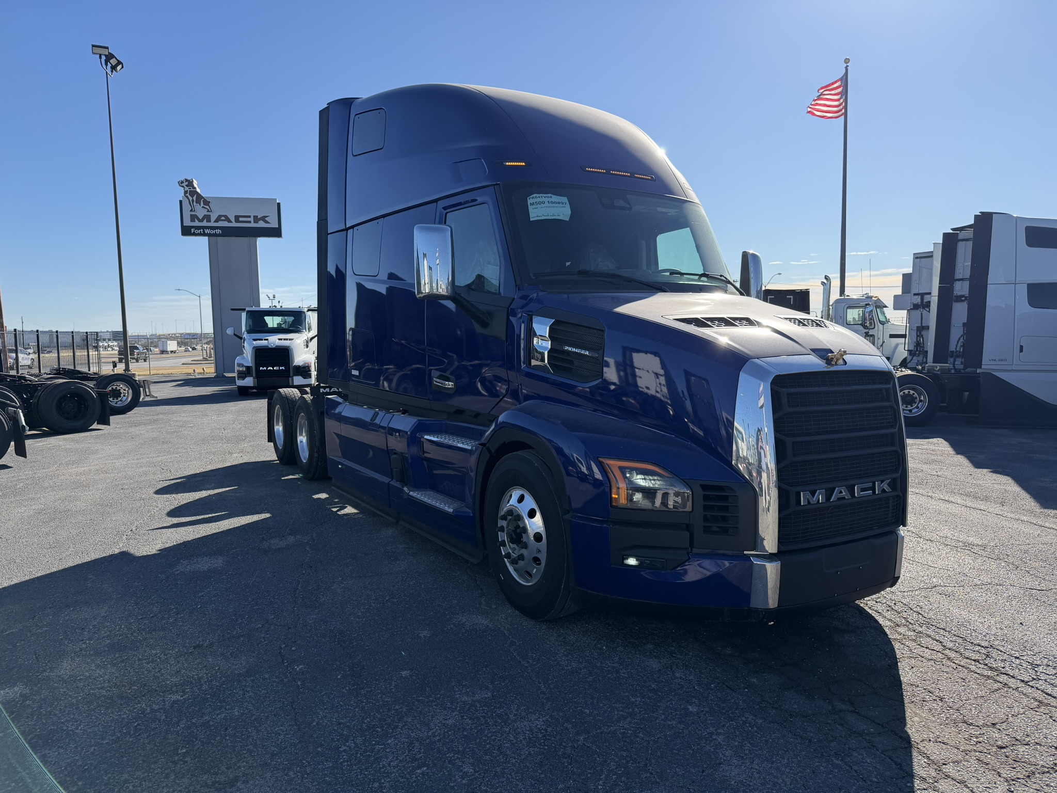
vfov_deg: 56.8
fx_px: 733
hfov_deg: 71.6
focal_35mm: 24
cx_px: 528
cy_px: 396
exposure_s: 1/4673
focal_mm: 6.76
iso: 100
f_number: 1.78
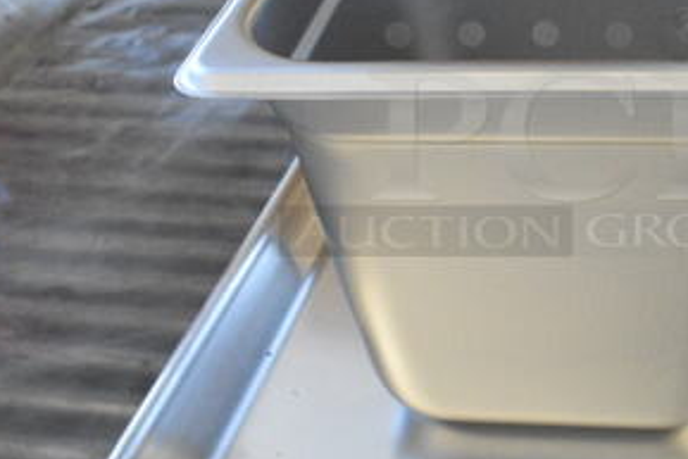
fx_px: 1090
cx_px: 545
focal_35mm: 57
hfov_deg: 34.0
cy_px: 131
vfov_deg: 23.6
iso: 6400
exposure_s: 1/250
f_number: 8
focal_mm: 18
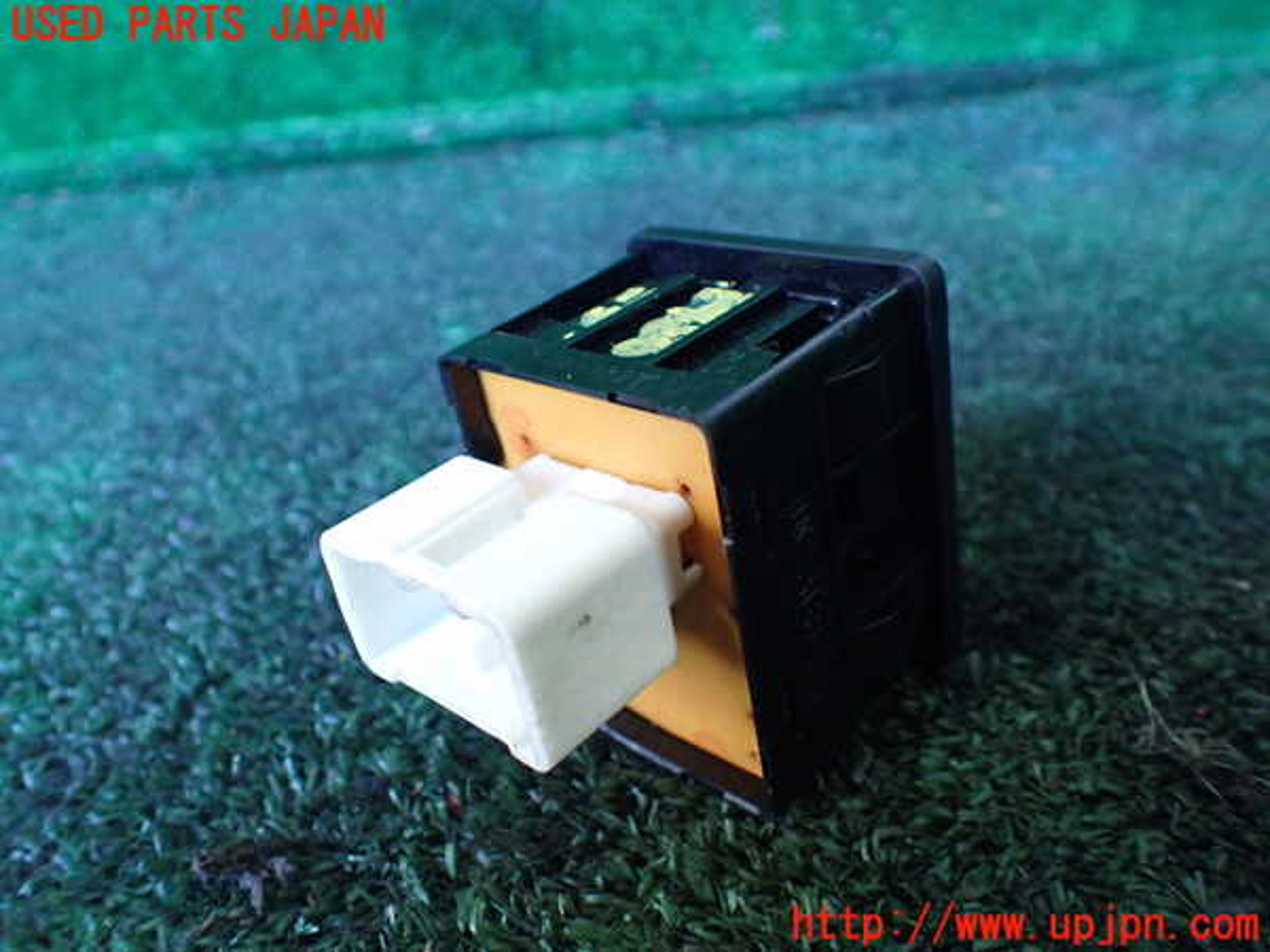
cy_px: 476
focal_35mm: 30
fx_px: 1101
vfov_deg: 46.8
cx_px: 635
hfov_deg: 60.0
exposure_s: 1/125
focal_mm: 5.4
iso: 800
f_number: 2.3
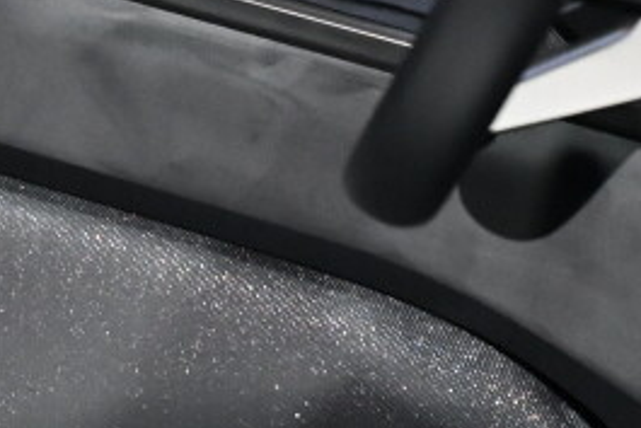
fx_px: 4026
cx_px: -375
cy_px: -312
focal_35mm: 226
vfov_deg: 6.0
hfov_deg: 8.8
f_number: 4
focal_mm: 37
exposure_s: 1/1250
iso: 3200
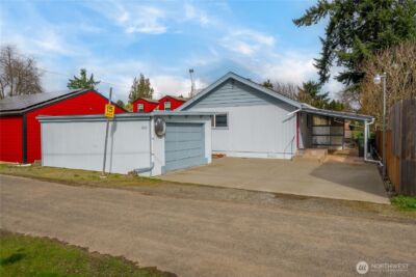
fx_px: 266
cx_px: 208
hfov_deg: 76.1
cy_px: 138
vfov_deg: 55.1
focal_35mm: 23
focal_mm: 23
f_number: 7.1
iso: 80
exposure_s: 1/200
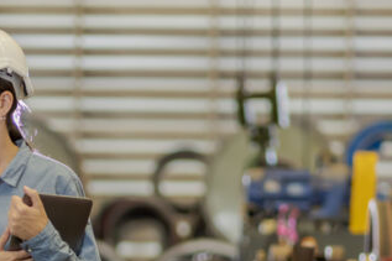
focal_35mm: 275
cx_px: 155
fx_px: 2993
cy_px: 272
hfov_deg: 7.5
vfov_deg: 5.0
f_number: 1.8
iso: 640
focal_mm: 85
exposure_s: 1/200
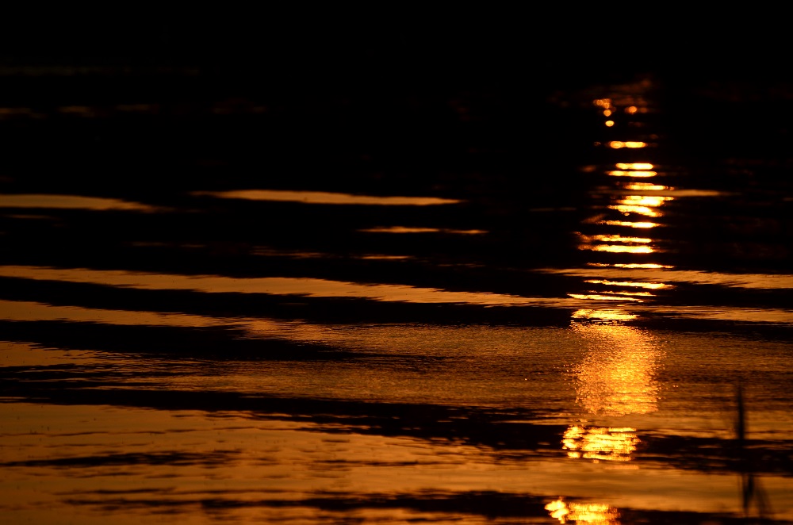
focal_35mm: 315
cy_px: 262
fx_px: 6923
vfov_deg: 4.3
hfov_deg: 6.6
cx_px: 396
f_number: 5.3
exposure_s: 1/8000
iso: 180
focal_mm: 210
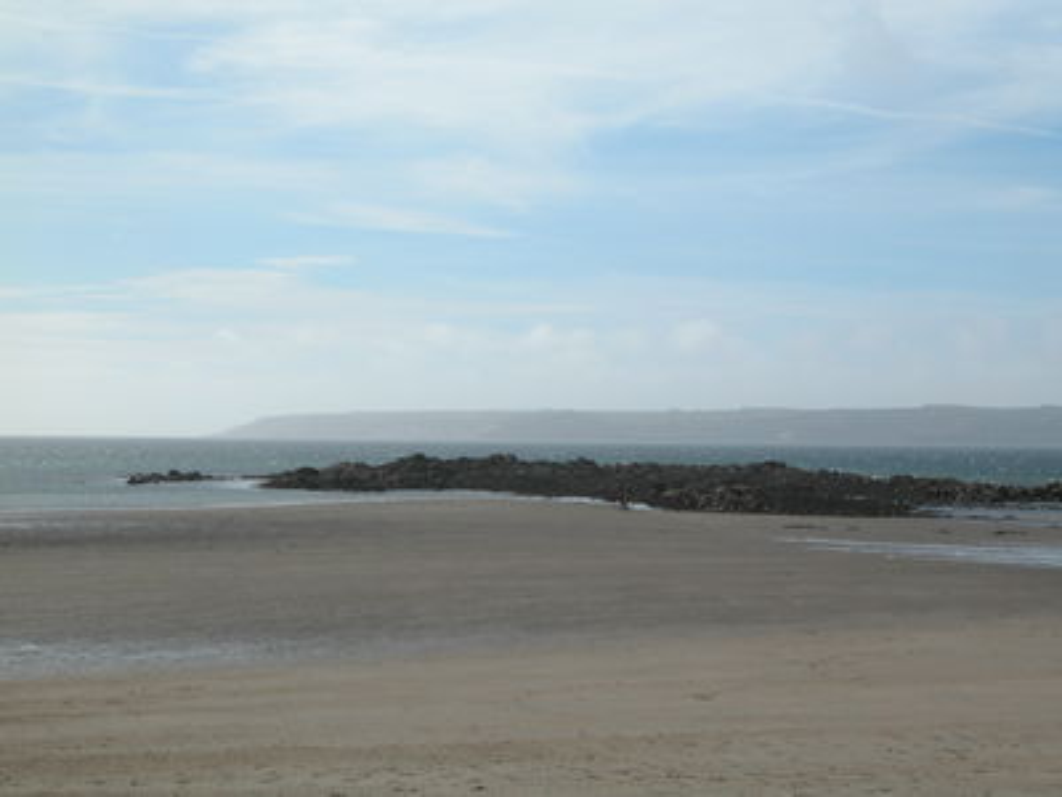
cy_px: 398
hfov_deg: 27.8
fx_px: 2148
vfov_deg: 21.0
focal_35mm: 70
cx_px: 531
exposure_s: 1/396
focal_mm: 17.8
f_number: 7.4
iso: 100
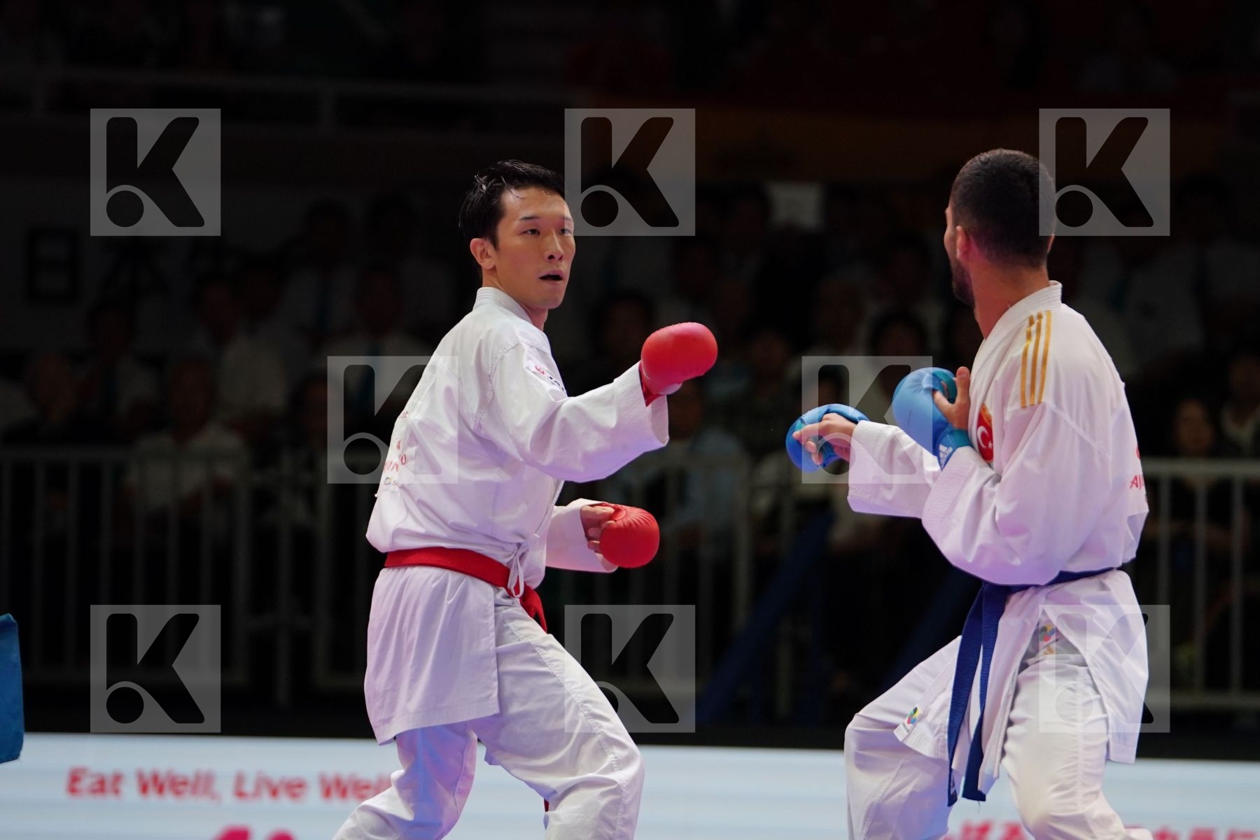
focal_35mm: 273
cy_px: 420
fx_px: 9554
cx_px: 630
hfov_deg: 7.5
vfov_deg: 5.0
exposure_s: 1/1000
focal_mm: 182
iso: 1000
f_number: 2.8
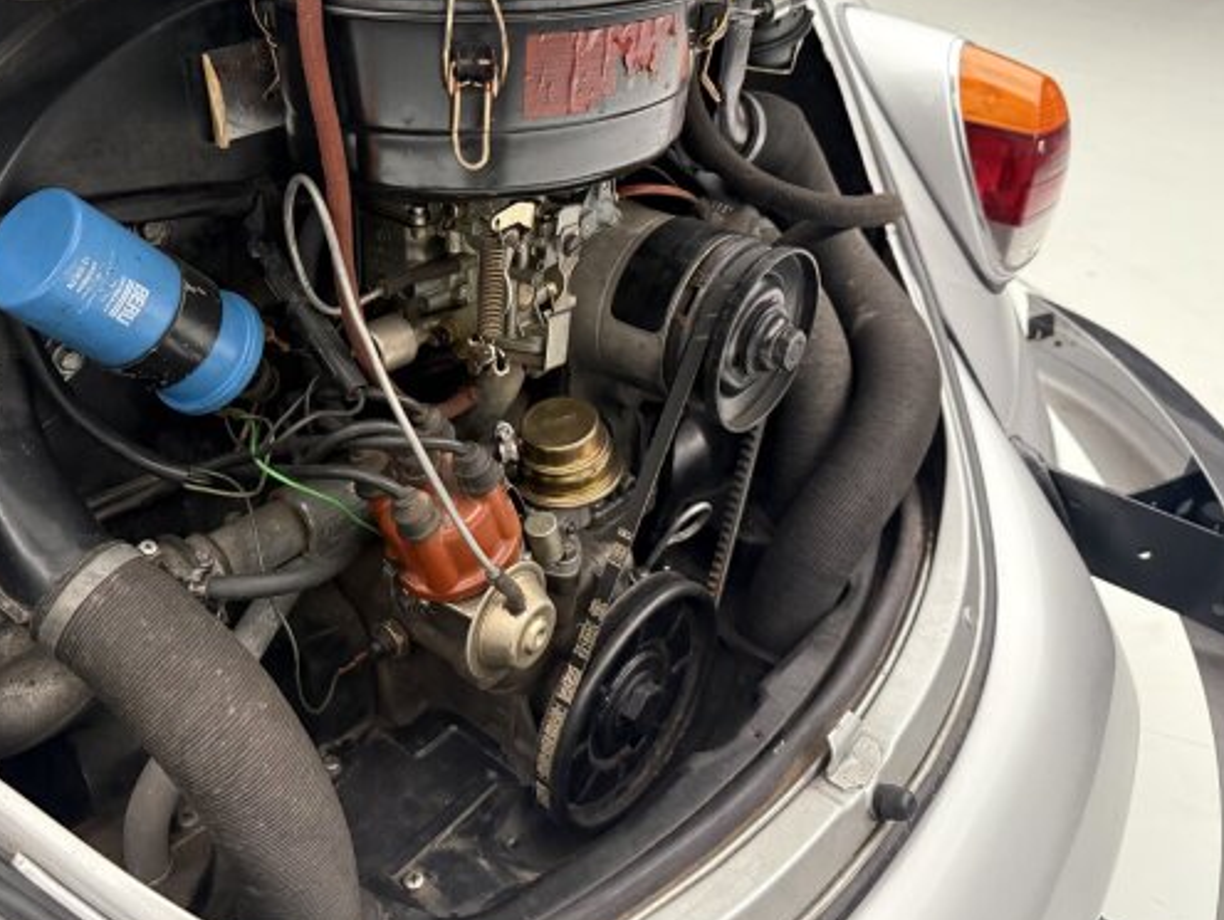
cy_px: 398
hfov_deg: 57.9
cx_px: 497
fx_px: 1097
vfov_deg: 45.4
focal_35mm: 31
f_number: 1.78
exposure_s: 1/49
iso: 500
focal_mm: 6.76
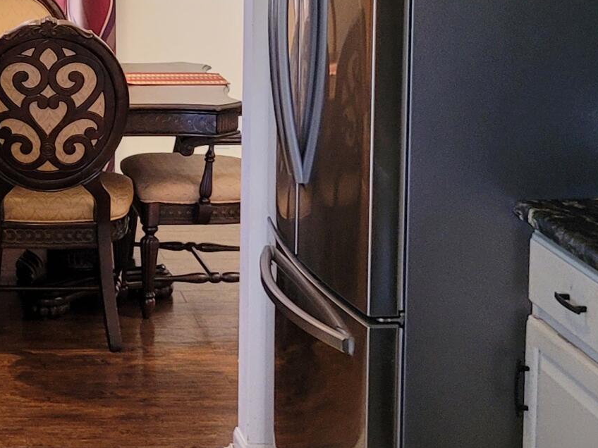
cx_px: -62
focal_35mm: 92
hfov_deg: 20.3
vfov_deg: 15.9
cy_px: 41
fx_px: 1589
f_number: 1.8
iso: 250
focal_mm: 5.4
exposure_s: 1/120
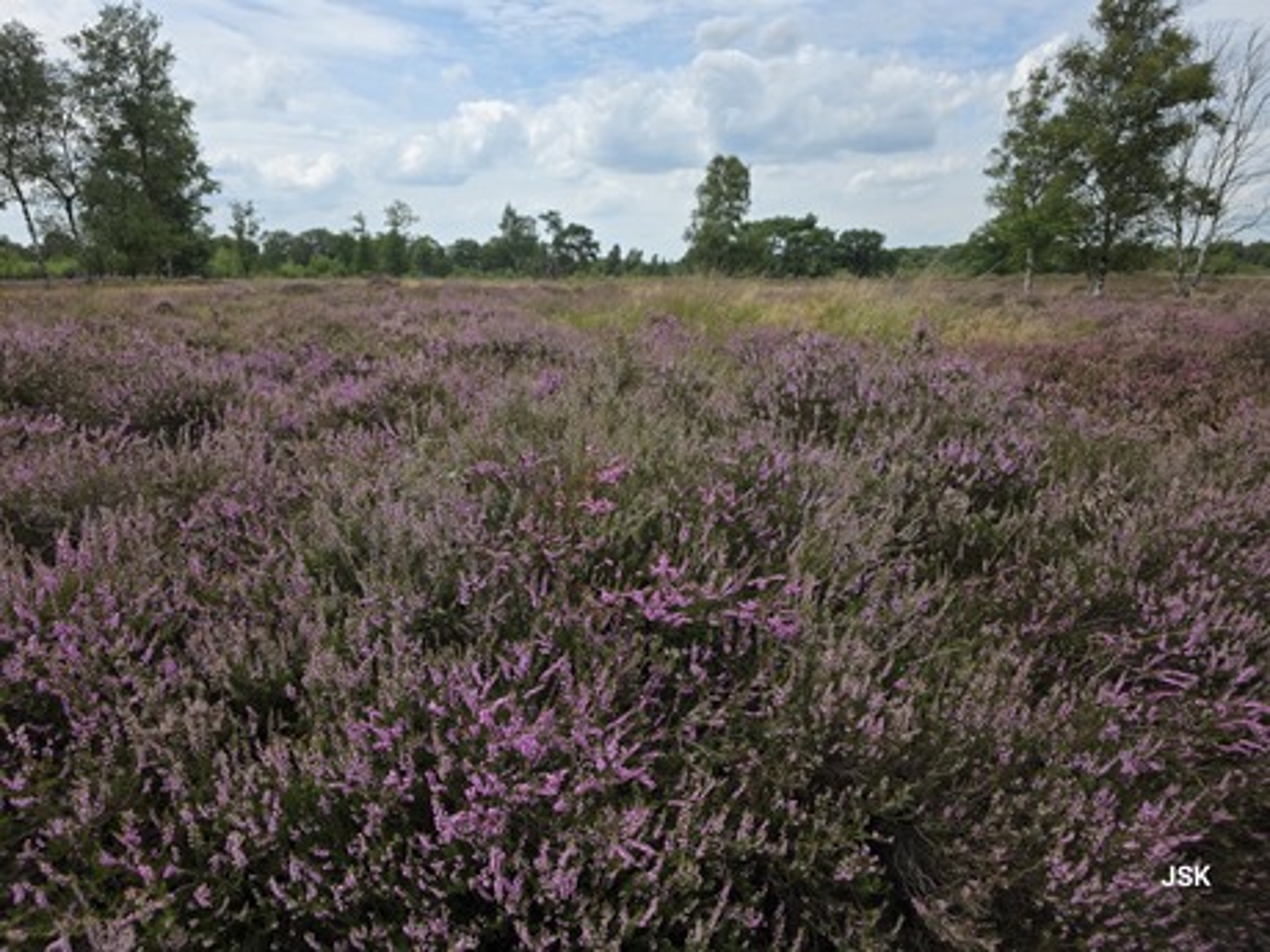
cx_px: 635
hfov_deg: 73.9
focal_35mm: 23
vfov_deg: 58.9
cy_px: 476
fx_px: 844
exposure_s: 1/4650
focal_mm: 6.3
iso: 80
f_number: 1.7
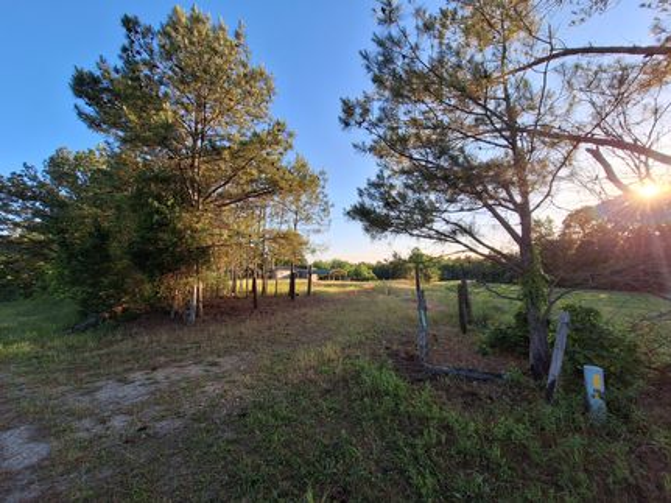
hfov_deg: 106.2
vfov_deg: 89.9
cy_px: 252
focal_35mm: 13
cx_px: 336
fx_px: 252
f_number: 2.2
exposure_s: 1/680
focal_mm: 1.74
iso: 40
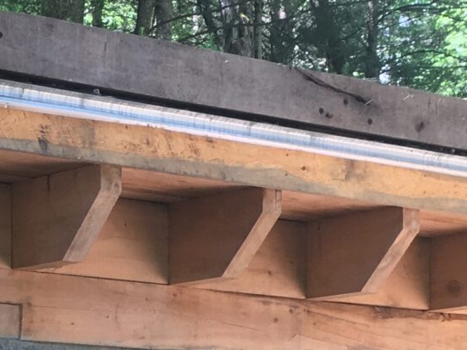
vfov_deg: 10.6
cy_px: 537
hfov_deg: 14.4
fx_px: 1820
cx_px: 32
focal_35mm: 135
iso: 32
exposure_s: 1/60
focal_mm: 4.15
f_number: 2.2
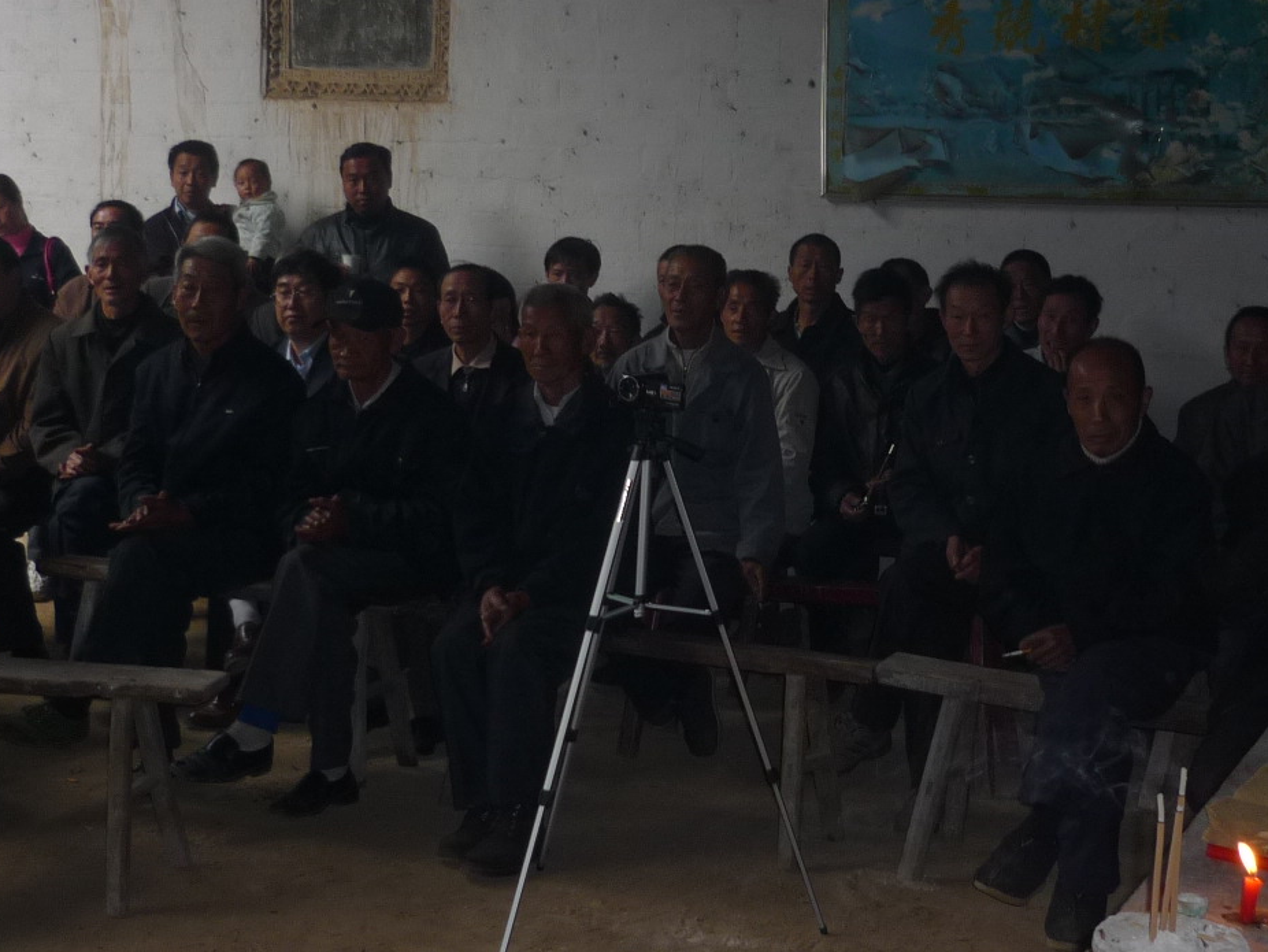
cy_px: 416
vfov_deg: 25.7
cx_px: 705
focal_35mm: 57
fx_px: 2088
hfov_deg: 33.7
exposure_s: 1/30
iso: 100
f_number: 2.8
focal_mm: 5.5
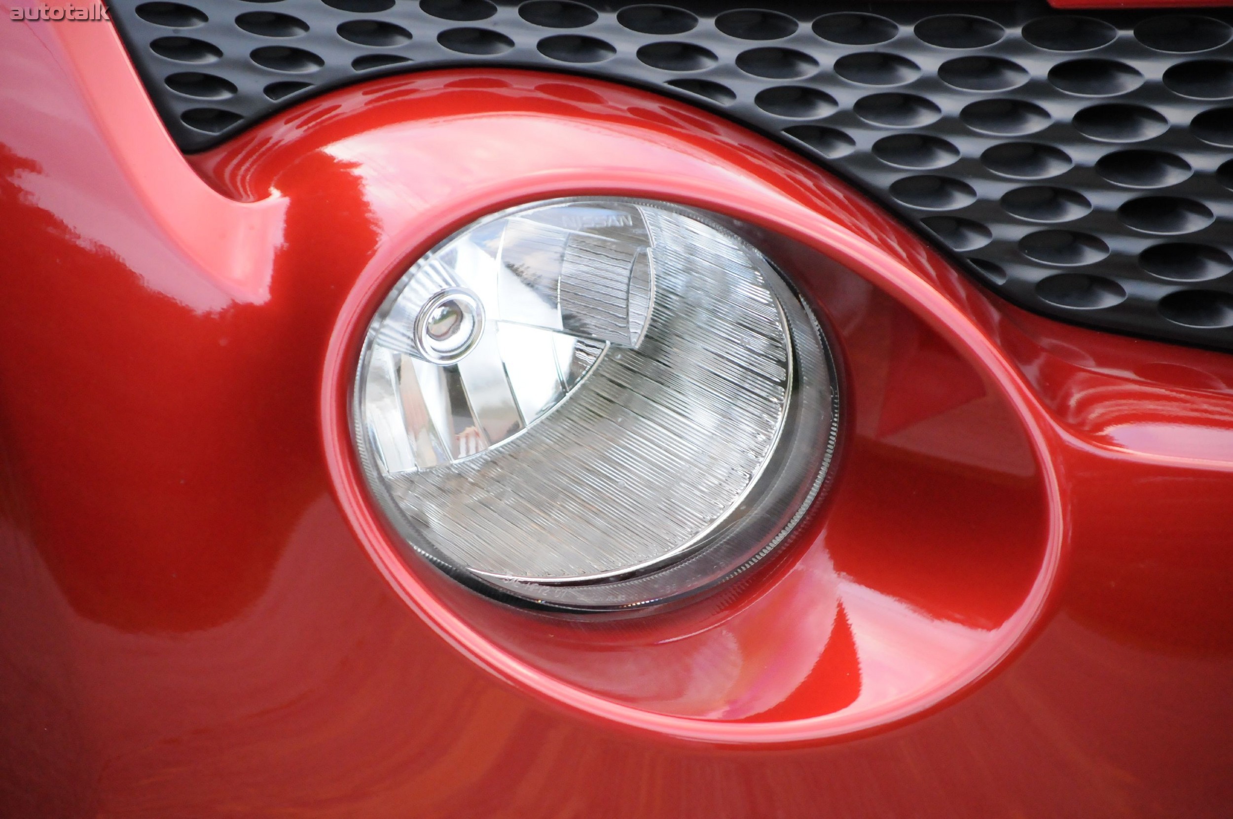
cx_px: 616
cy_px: 410
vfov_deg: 8.9
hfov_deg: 13.4
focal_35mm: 153
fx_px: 5234
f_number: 5.6
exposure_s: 1/320
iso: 2000
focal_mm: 102
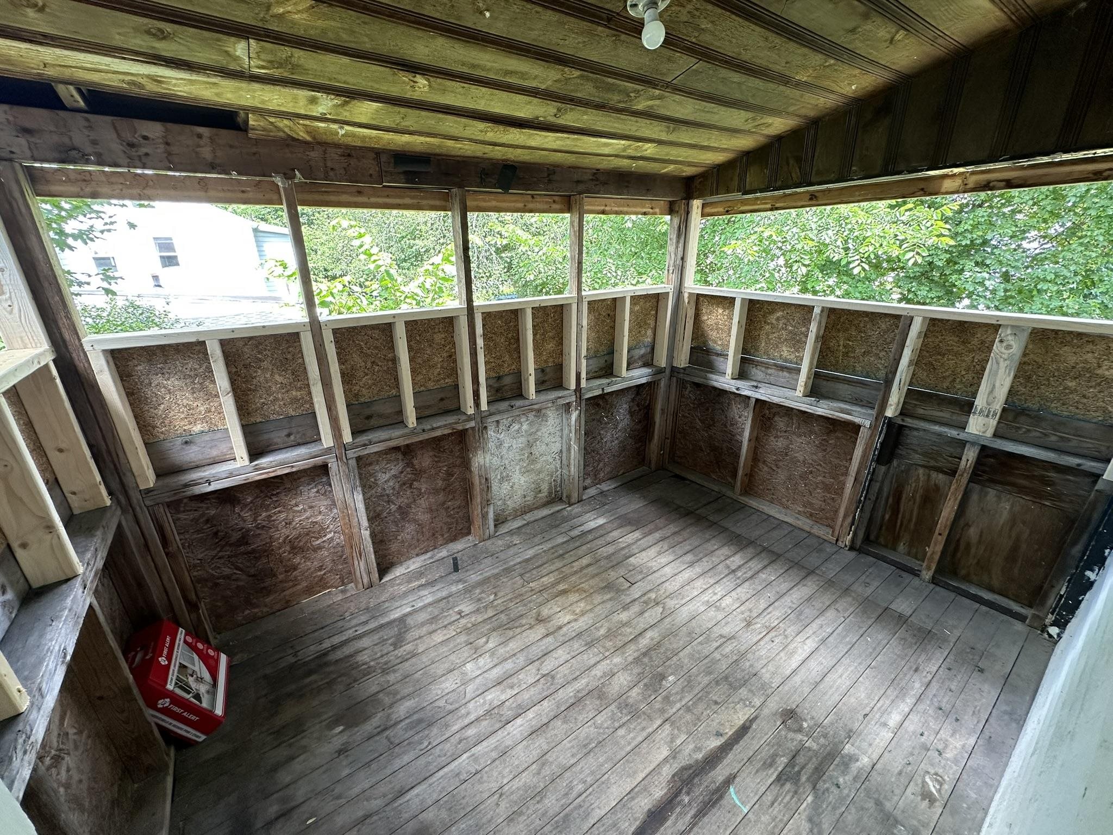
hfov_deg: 102.1
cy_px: 418
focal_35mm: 14
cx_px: 556
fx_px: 450
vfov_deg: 85.7
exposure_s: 1/99
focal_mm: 2.22
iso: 100
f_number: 2.2
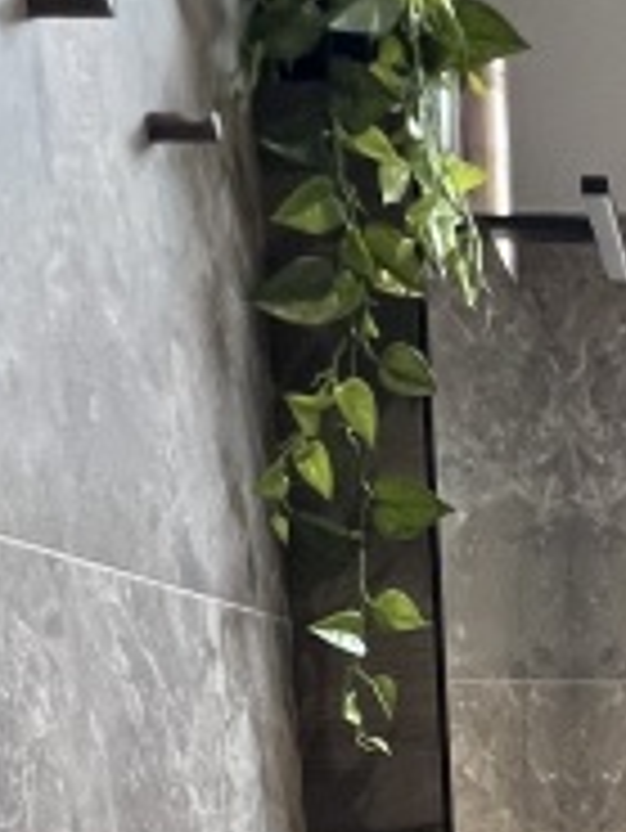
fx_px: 1734
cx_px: 806
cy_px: 1331
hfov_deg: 19.0
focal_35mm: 72
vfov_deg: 21.5
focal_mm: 1.57
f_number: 1.8
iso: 250
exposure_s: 1/73
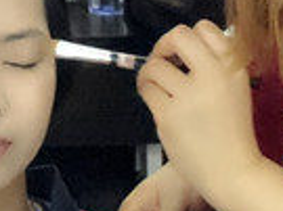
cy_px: 308
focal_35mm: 380
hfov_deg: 5.1
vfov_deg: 3.9
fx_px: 3104
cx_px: 587
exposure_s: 1/33
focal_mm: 6.6
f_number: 2.8
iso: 400
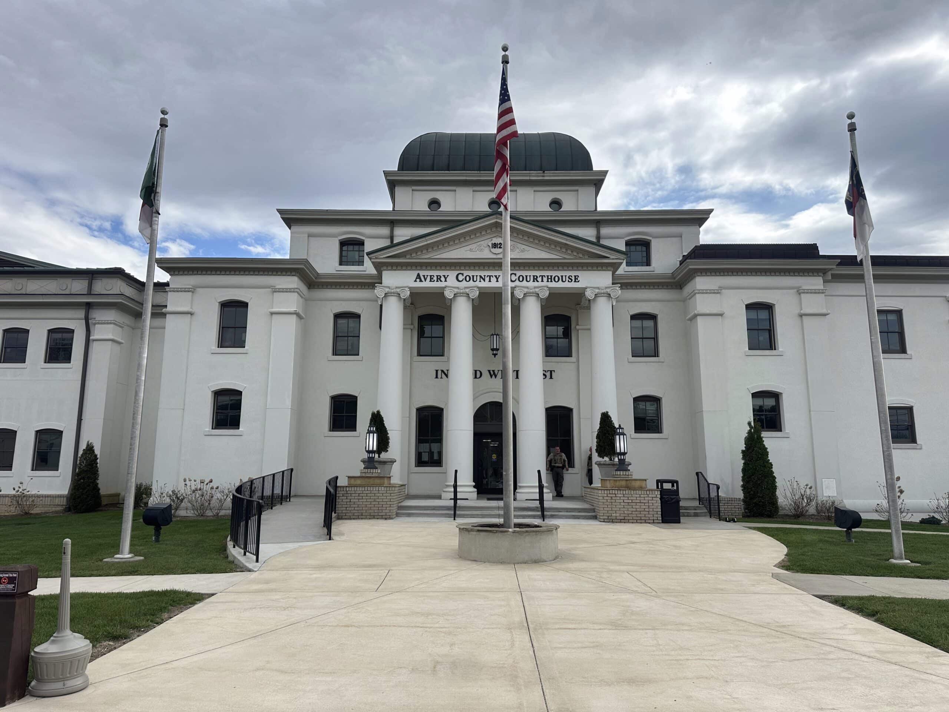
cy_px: 356
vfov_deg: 56.8
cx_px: 474
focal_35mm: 24
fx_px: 658
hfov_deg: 71.6
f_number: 1.78
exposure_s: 1/3058
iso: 80
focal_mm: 6.86
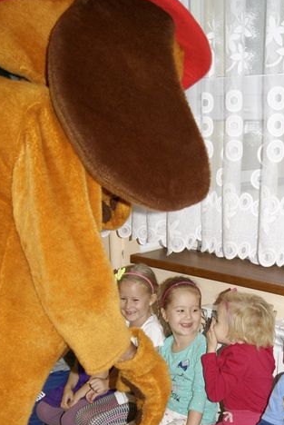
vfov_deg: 39.1
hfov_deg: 27.3
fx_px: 579
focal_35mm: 49
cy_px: 325
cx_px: 205
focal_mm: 18
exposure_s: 1/60
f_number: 5.6
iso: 400
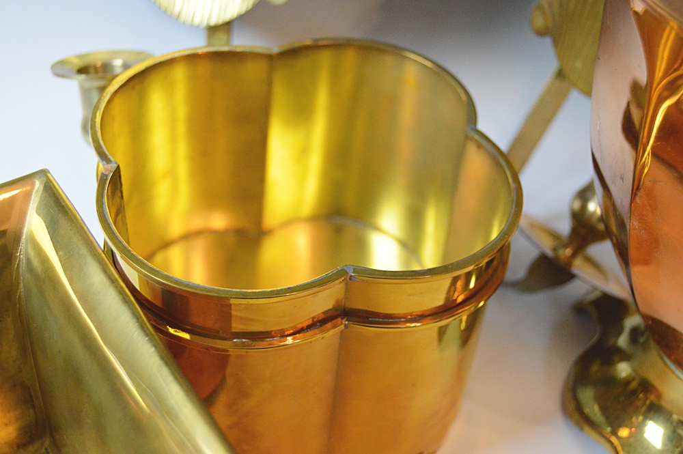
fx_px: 967
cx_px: 342
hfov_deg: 38.9
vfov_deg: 26.4
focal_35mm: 51
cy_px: 227
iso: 2200
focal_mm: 34
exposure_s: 1/60
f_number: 4.5
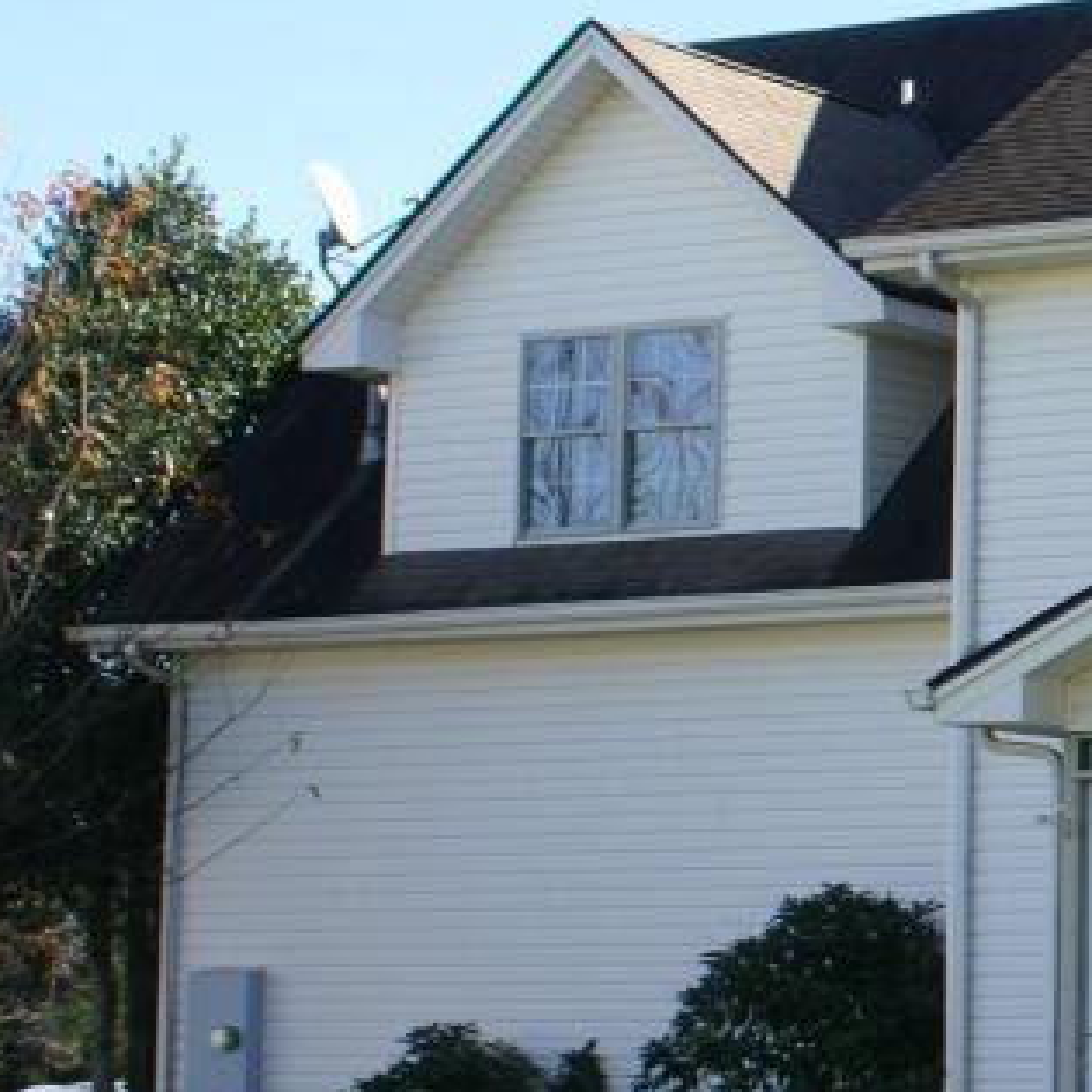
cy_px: 407
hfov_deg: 13.4
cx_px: 1758
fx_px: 4319
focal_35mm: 121
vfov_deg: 14.4
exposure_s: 1/125
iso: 100
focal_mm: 26
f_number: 8
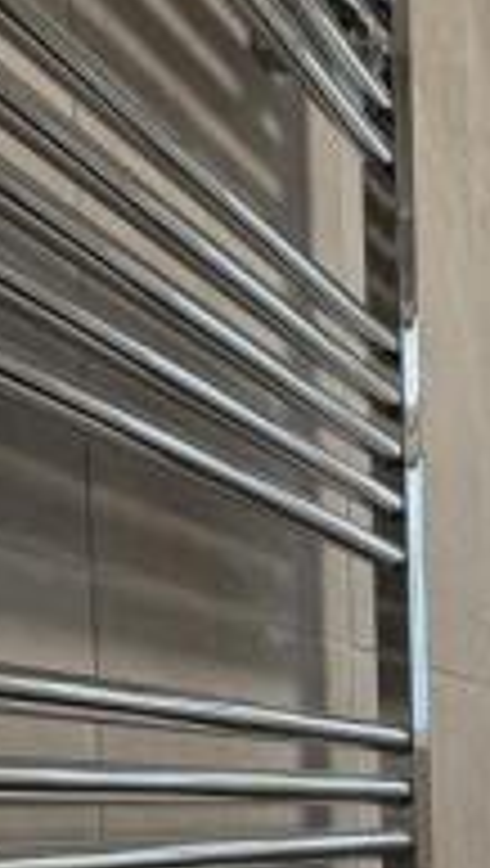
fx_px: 1059
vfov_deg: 39.7
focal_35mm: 46
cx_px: 915
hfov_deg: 19.0
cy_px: 852
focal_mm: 2.22
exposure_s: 1/100
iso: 200
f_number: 2.2
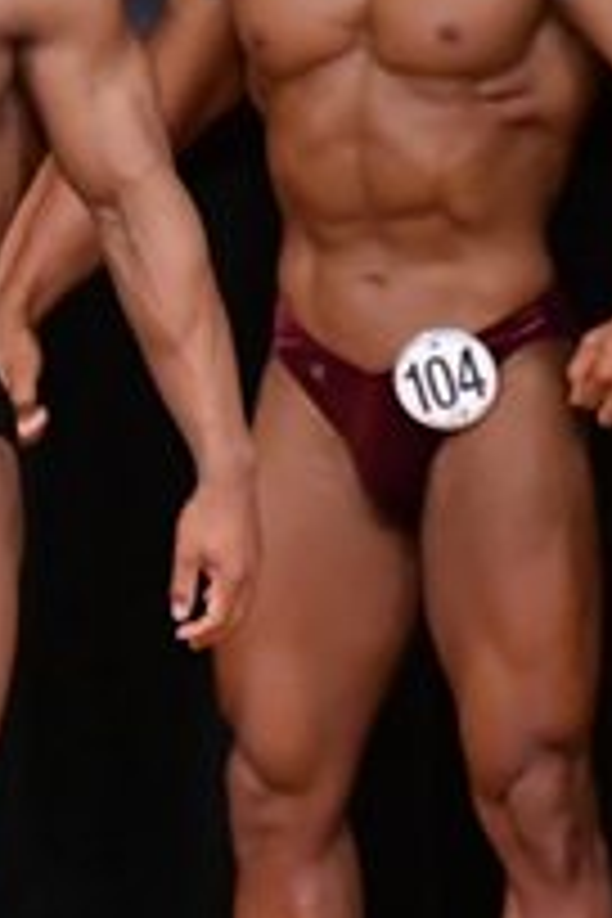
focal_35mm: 1081
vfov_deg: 1.9
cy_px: 662
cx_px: -398
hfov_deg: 1.3
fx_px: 27563
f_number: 5.6
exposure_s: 1/400
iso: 5000
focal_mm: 190
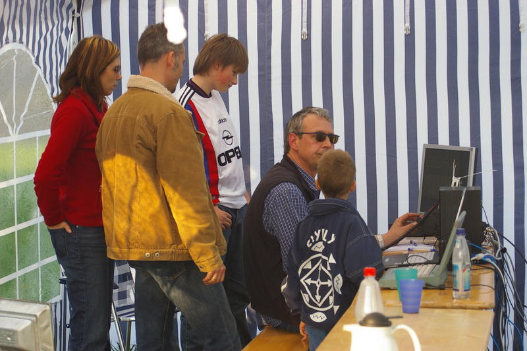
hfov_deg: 17.1
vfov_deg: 11.4
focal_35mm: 120
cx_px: 264
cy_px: 176
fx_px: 1755
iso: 400
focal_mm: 80
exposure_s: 1/180
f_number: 8
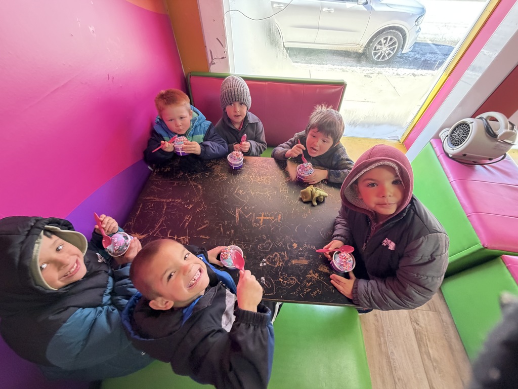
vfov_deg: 85.7
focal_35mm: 14
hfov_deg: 102.1
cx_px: 259
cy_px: 194
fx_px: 209
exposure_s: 1/60
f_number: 2.2
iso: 500
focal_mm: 2.22
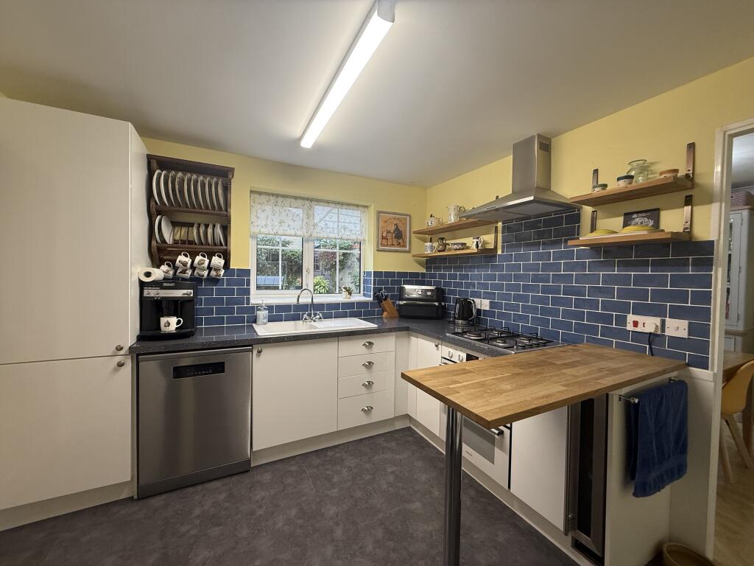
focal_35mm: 14
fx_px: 305
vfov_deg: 85.7
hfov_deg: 102.1
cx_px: 377
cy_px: 283
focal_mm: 2.22
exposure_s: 1/100
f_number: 2.2
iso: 160
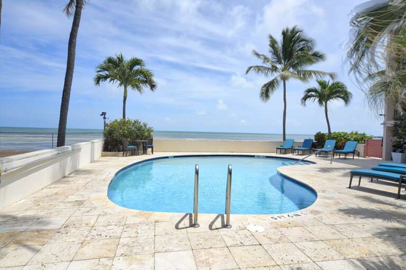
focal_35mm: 21
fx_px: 237
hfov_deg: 81.2
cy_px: 135
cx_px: 203
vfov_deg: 59.5
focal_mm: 21
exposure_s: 1/8000
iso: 1250
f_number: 7.1
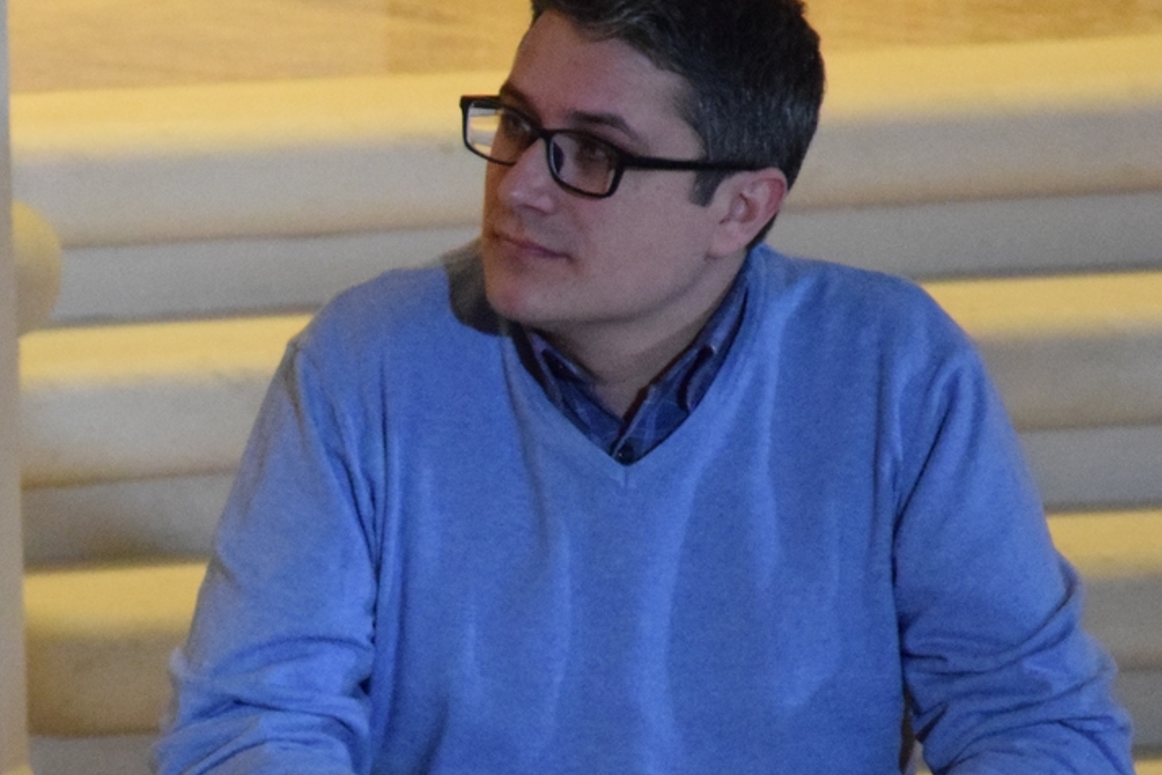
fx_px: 13631
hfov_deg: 4.9
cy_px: 679
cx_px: -189
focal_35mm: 422
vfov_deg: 3.3
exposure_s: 1/20
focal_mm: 105
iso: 6400
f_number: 5.6
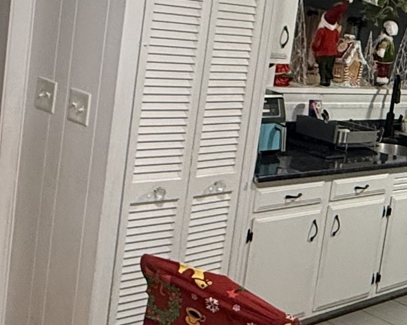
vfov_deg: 21.5
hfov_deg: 25.3
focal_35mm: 71
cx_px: 416
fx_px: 855
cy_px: 127
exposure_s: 1/60
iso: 320
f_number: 2.2
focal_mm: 2.22
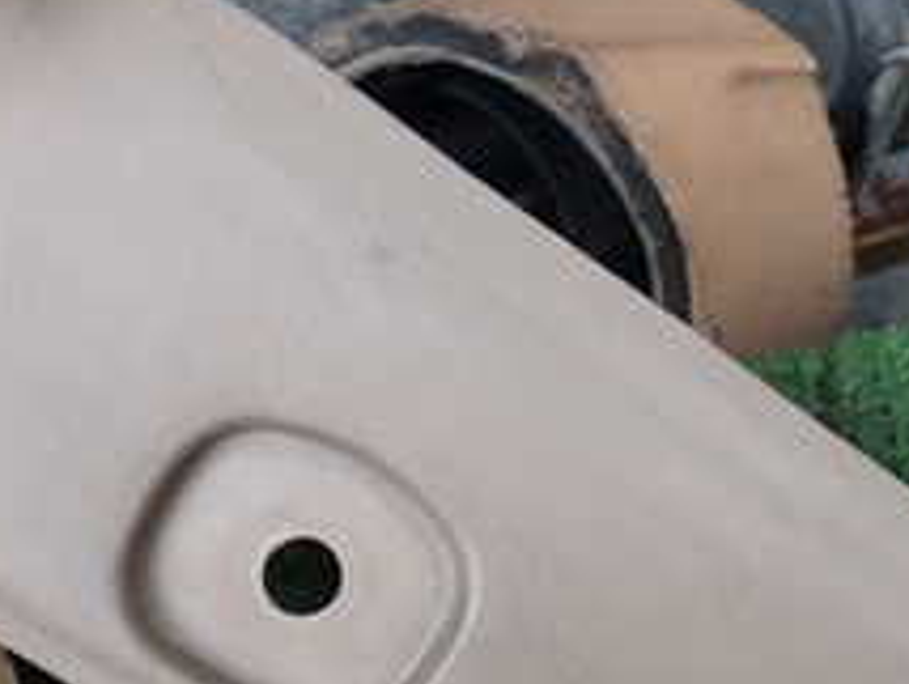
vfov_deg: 17.3
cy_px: 659
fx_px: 2208
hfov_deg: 23.2
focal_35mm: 84
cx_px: 539
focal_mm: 5.4
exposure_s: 1/80
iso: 100
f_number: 2.3
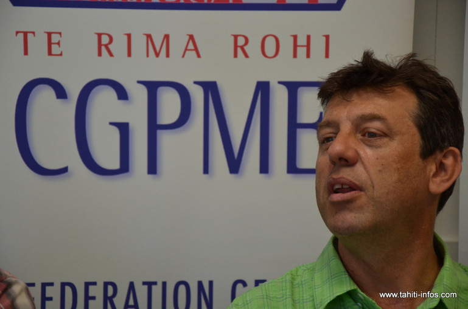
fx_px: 1556
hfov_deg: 17.1
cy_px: 154
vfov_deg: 11.4
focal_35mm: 120
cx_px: 234
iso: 1000
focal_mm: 80
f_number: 5.3
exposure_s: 1/125
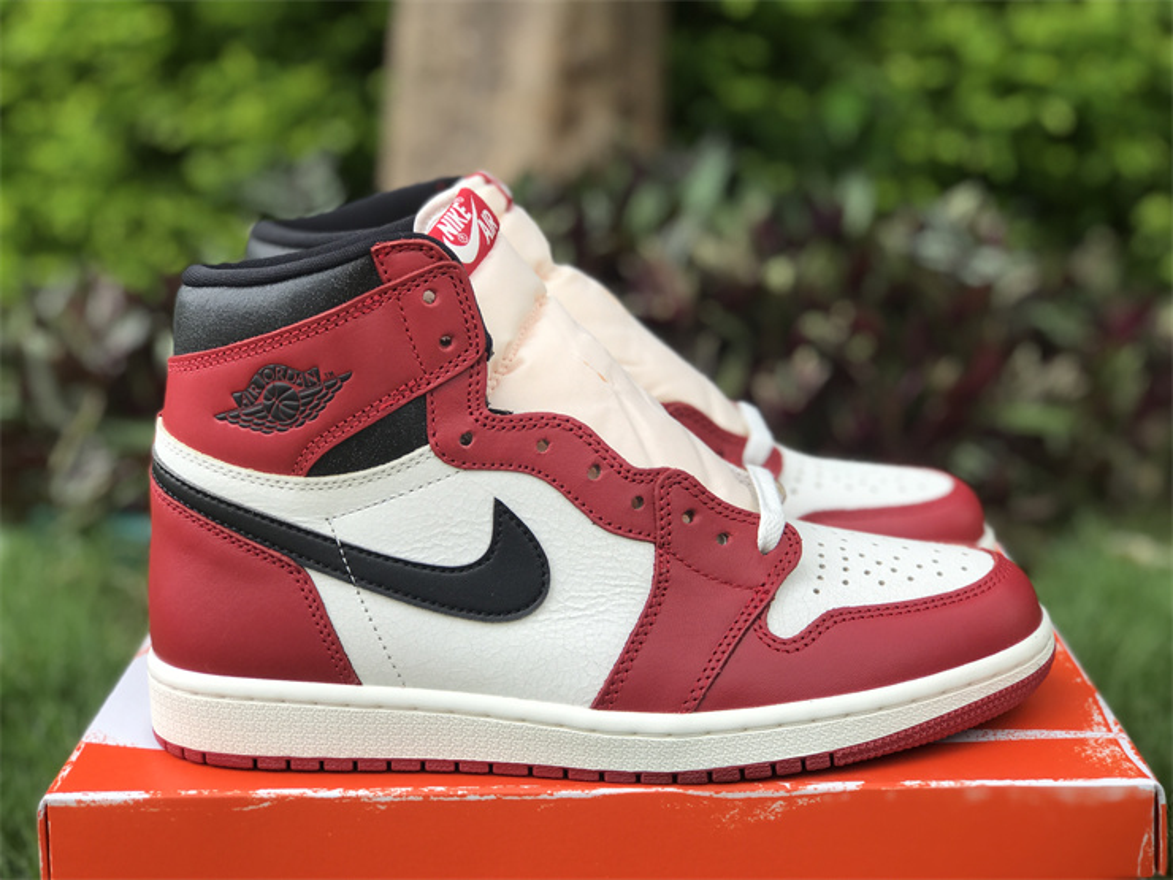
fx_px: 1932
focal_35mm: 57
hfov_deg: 33.8
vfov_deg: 25.7
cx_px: 586
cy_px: 440
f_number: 2.8
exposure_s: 1/162
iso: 20
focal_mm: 6.6
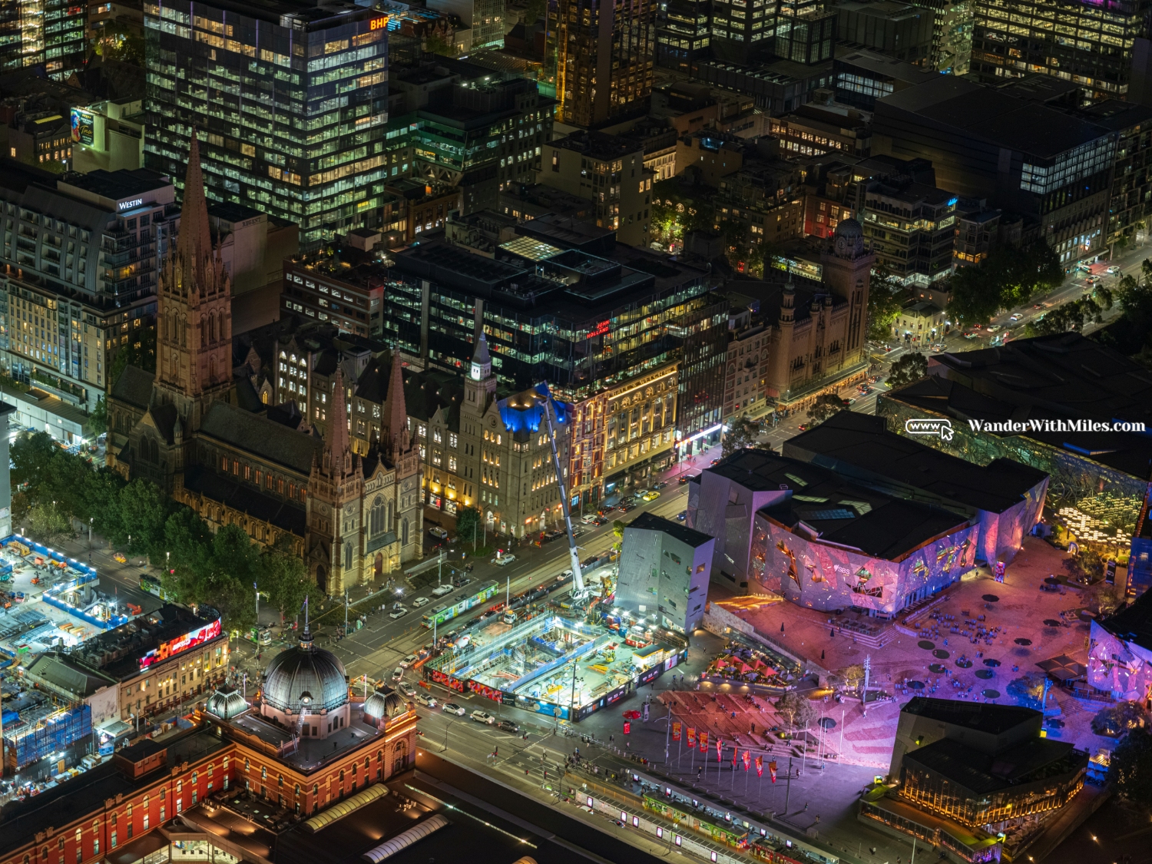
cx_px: 576
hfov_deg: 22.5
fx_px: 2895
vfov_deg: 17.0
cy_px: 432
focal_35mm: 87
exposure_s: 1/15
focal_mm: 110
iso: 800
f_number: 2
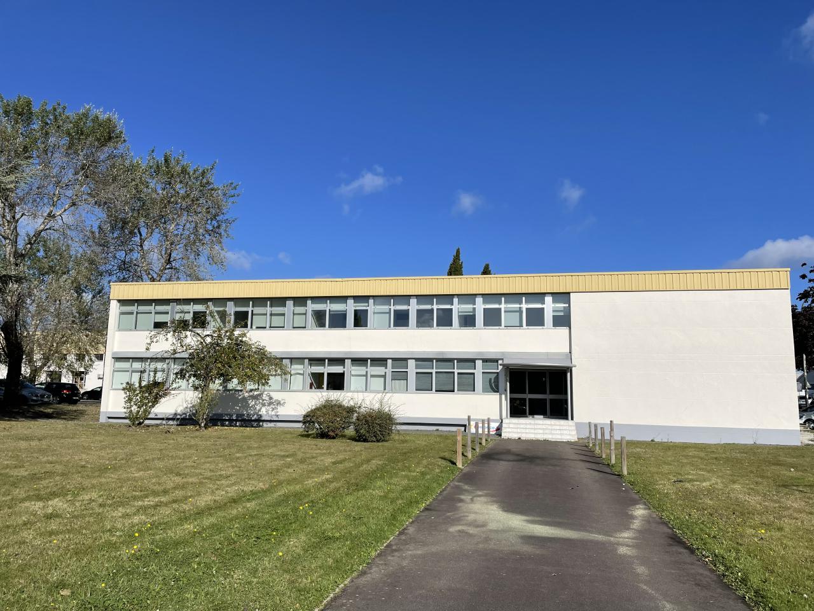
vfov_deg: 53.1
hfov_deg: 67.3
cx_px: 407
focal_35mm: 26
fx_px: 611
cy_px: 306
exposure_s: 1/7299
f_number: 1.6
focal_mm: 4.2
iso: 32
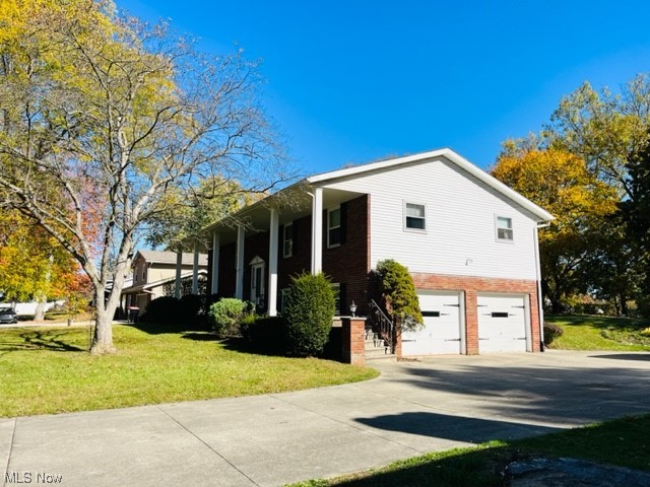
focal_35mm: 26
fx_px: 488
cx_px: 325
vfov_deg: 53.1
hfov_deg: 67.3
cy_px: 244
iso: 50
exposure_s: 1/3311
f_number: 1.6
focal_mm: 5.1
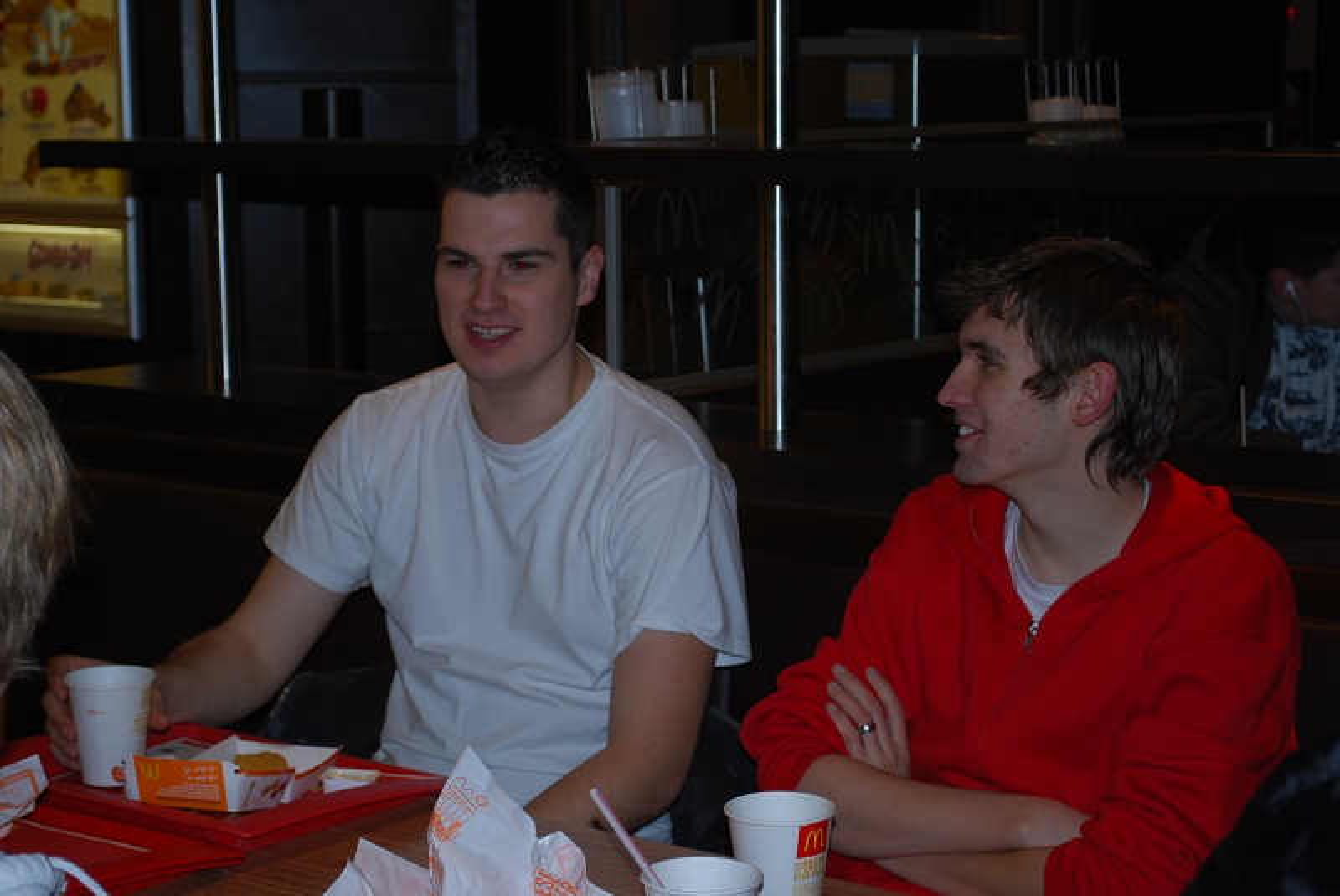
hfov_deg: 28.0
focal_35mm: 72
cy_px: 448
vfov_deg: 19.0
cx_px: 670
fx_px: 2682
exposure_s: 1/60
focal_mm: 48
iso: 200
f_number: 5.6
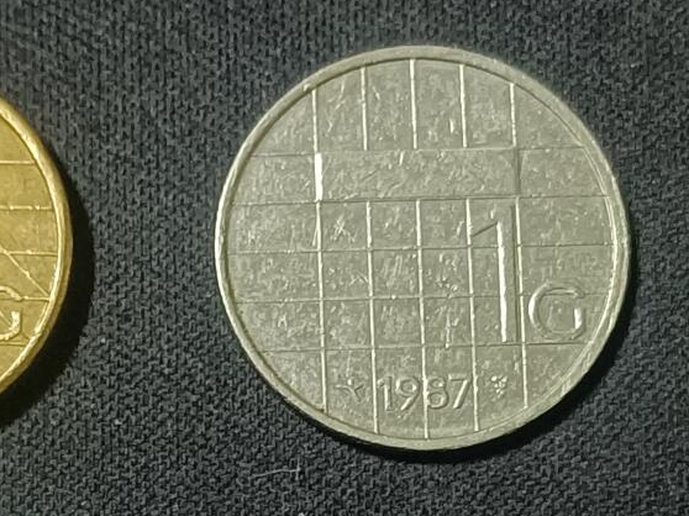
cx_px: 349
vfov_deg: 12.9
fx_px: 2248
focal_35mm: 113
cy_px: 551
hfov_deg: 17.4
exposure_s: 1/33.3
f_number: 1.8
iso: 1721
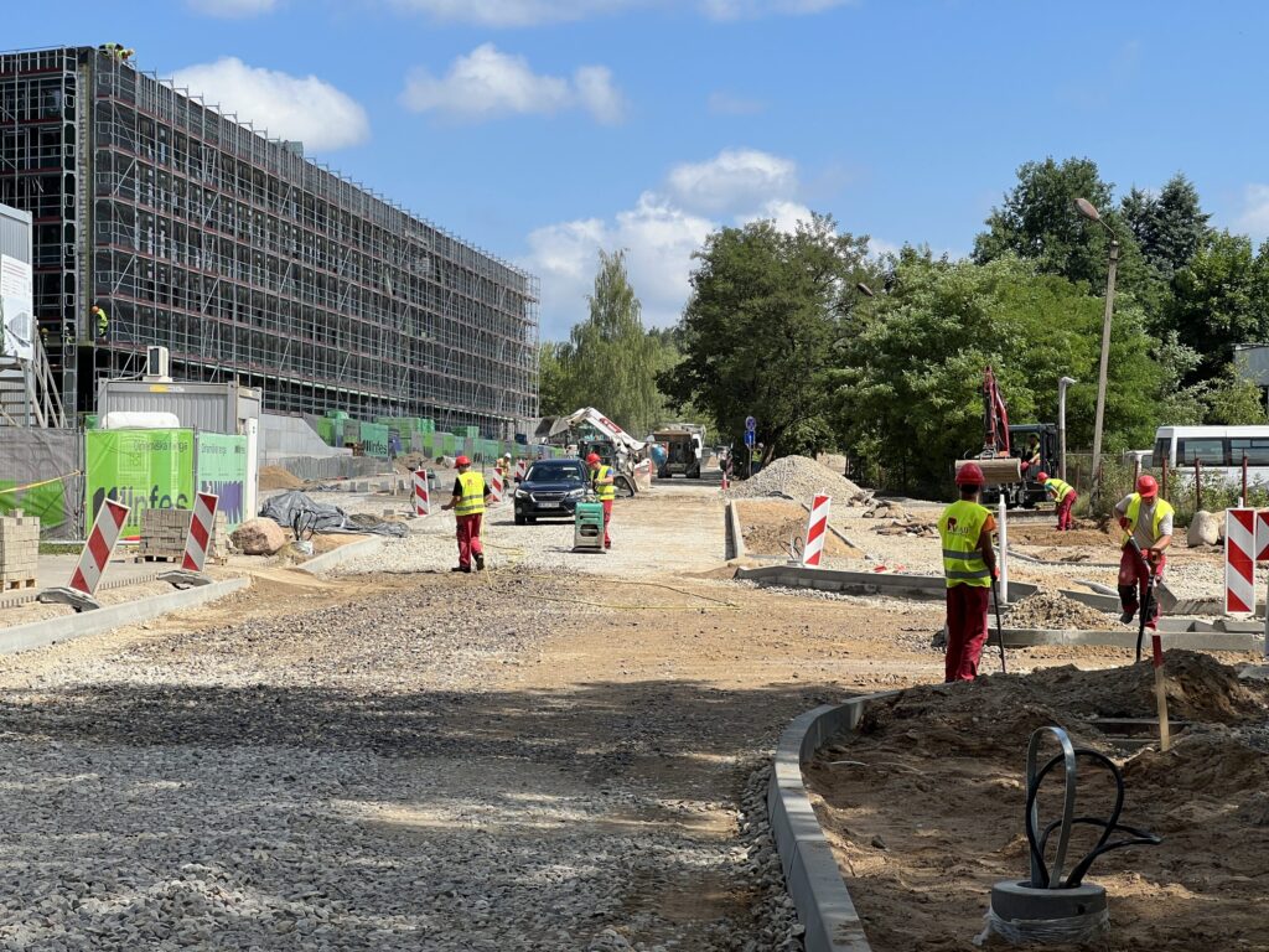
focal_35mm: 77
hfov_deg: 25.3
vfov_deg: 19.1
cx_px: 634
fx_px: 2823
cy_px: 476
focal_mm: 9
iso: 32
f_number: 2.8
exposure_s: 1/686
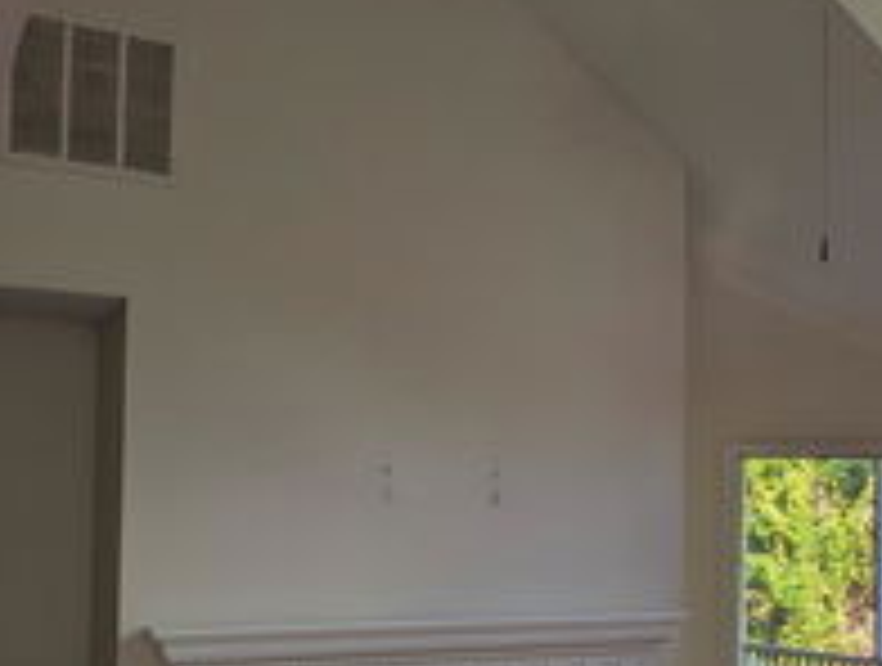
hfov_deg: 33.6
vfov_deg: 27.7
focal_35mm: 52
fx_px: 1328
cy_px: 513
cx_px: 880
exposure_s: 1/321
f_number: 1.85
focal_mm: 6.81
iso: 50
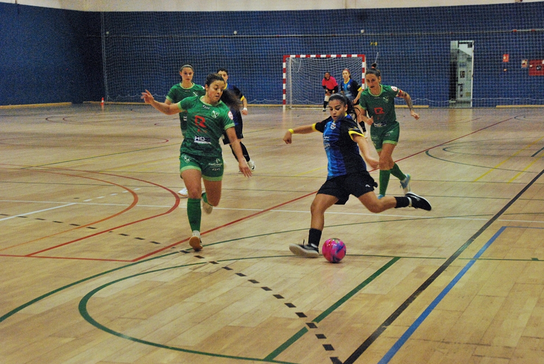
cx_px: 272
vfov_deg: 18.2
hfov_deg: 27.0
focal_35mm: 75
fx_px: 1134
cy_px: 182
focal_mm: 50
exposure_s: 1/125
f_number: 9
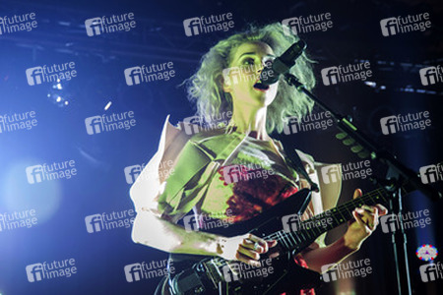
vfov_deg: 19.5
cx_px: 222
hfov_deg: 28.8
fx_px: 861
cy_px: 148
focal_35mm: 70
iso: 2000
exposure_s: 1/80
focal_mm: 70
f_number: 5.3
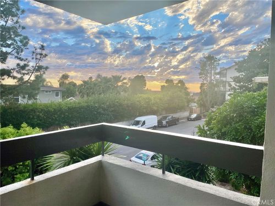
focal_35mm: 26
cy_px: 103
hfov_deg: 67.3
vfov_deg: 53.1
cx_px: 138
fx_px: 207
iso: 32
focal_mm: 4.2
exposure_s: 1/1208
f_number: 1.6
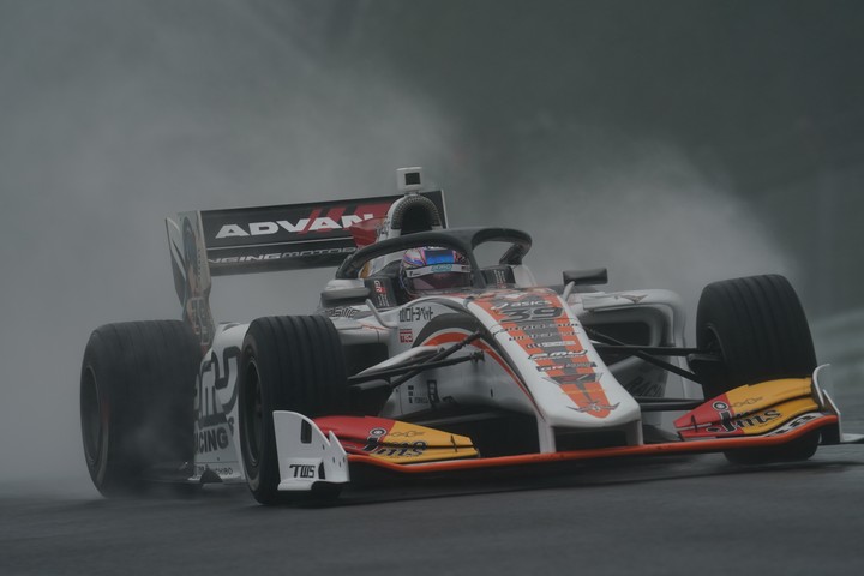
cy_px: 288
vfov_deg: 2.3
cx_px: 432
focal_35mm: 600
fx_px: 14399
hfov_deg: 3.4
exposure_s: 1/800
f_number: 8
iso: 320
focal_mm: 600
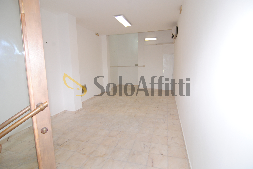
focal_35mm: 18
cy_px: 84
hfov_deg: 89.9
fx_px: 127
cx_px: 126
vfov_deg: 67.5
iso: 400
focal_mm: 12
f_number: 5.6
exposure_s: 1/100
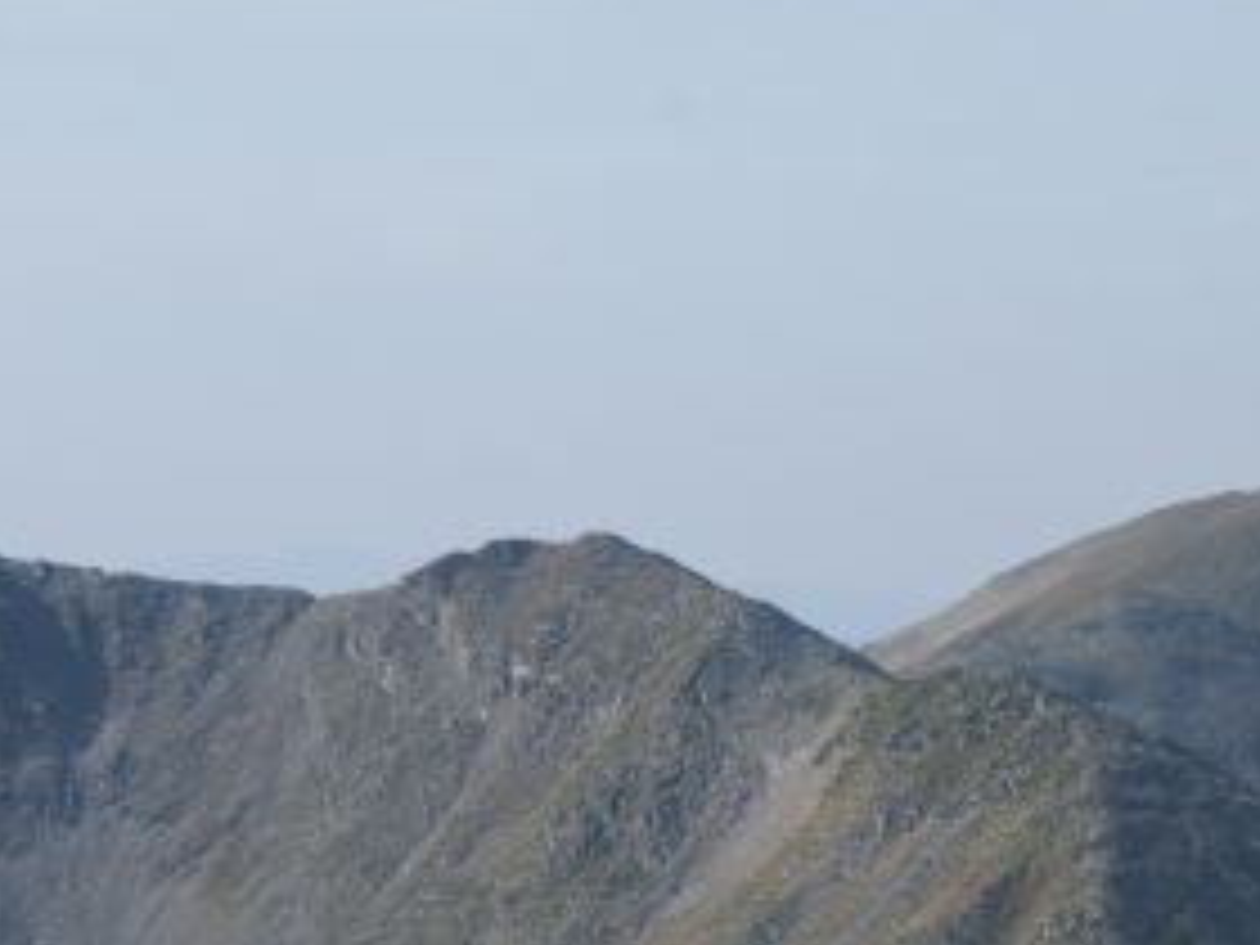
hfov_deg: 9.0
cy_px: 544
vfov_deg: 6.8
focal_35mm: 220
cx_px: 603
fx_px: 8008
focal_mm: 27.6
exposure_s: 1/400
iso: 100
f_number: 7.1
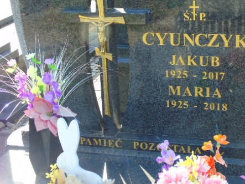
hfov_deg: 25.0
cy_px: 71
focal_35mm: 78
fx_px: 552
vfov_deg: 18.9
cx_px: 133
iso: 80
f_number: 4.3
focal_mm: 9.6
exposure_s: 1/100
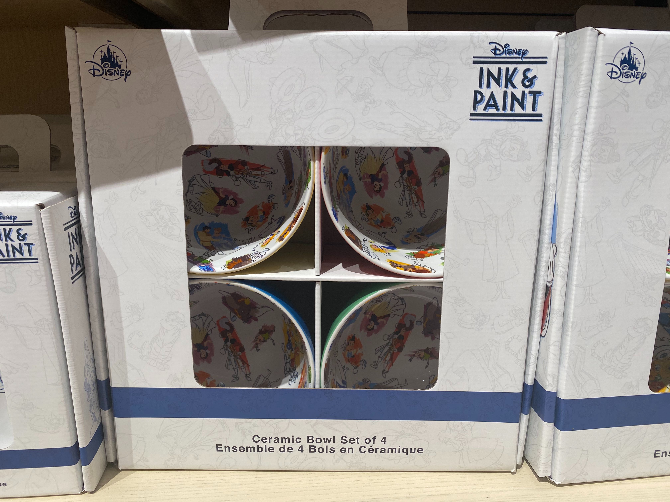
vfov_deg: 53.1
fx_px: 503
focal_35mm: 26
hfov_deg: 67.3
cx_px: 335
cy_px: 251
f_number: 1.8
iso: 64
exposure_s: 1/60
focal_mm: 4.25
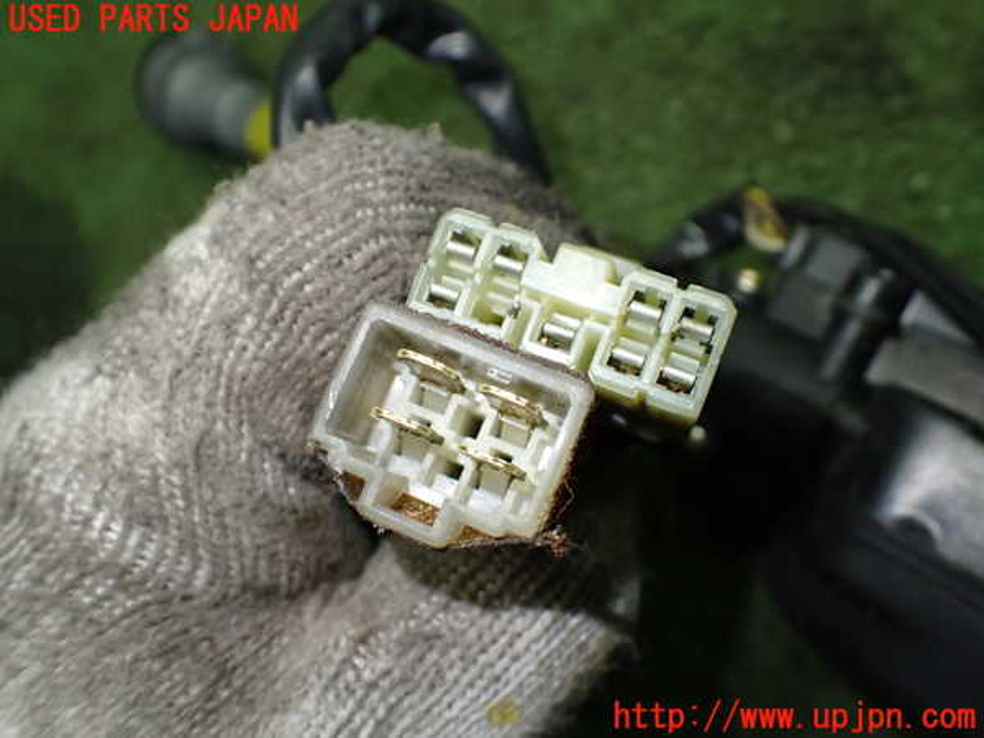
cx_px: 492
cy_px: 369
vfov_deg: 46.8
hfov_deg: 60.0
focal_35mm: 30
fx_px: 853
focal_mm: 5.4
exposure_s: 1/125
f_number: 2.3
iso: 400
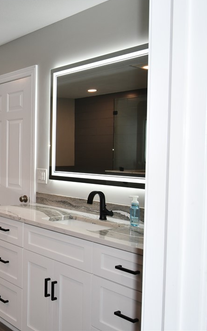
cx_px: -42
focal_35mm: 39
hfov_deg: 28.5
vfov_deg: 50.4
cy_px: 162
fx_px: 352
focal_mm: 17
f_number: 5.3
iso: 250
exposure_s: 1/80
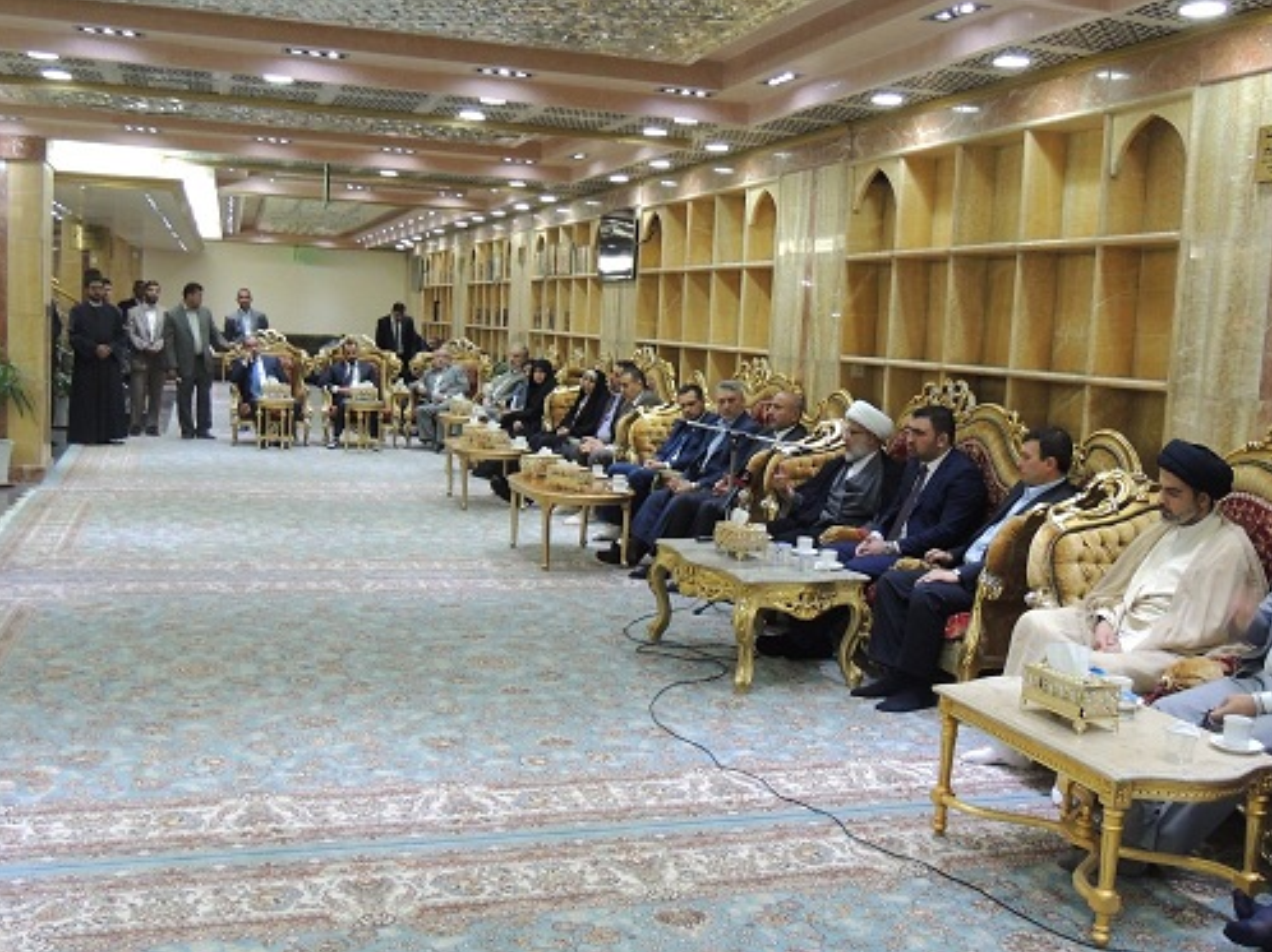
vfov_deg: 39.6
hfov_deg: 51.4
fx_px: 1322
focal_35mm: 36
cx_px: 641
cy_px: 480
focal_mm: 6.2
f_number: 3.3
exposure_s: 1/15
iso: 400
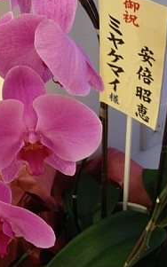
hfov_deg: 17.6
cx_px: 76
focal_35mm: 74
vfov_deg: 27.8
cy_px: 143
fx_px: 539
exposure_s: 1/20
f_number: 2.4
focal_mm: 4.28
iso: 200
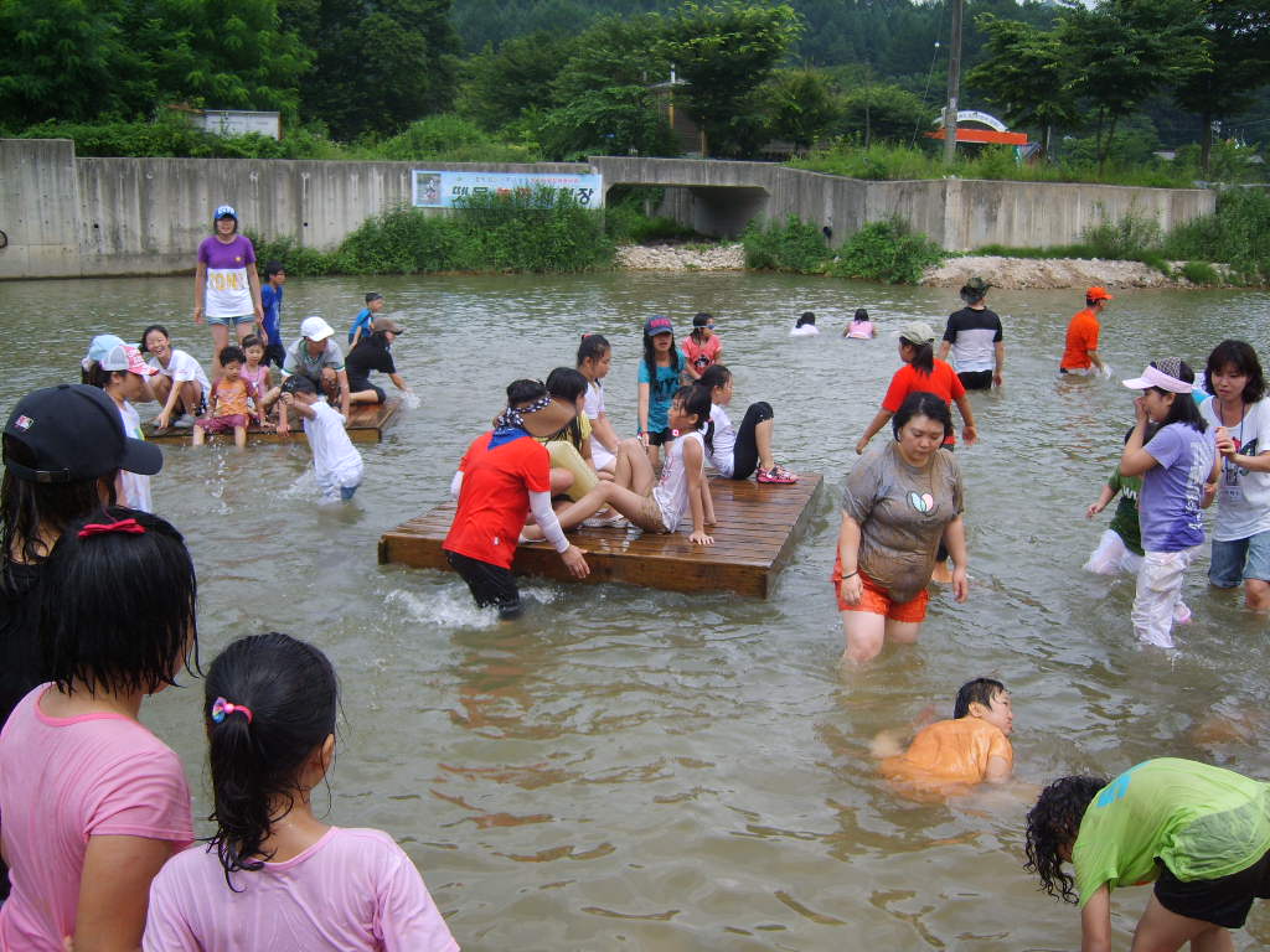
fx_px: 1284
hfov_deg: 52.6
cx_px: 635
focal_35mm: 35
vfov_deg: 40.7
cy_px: 476
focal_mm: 7.4
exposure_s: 1/750
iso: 50
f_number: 2.8
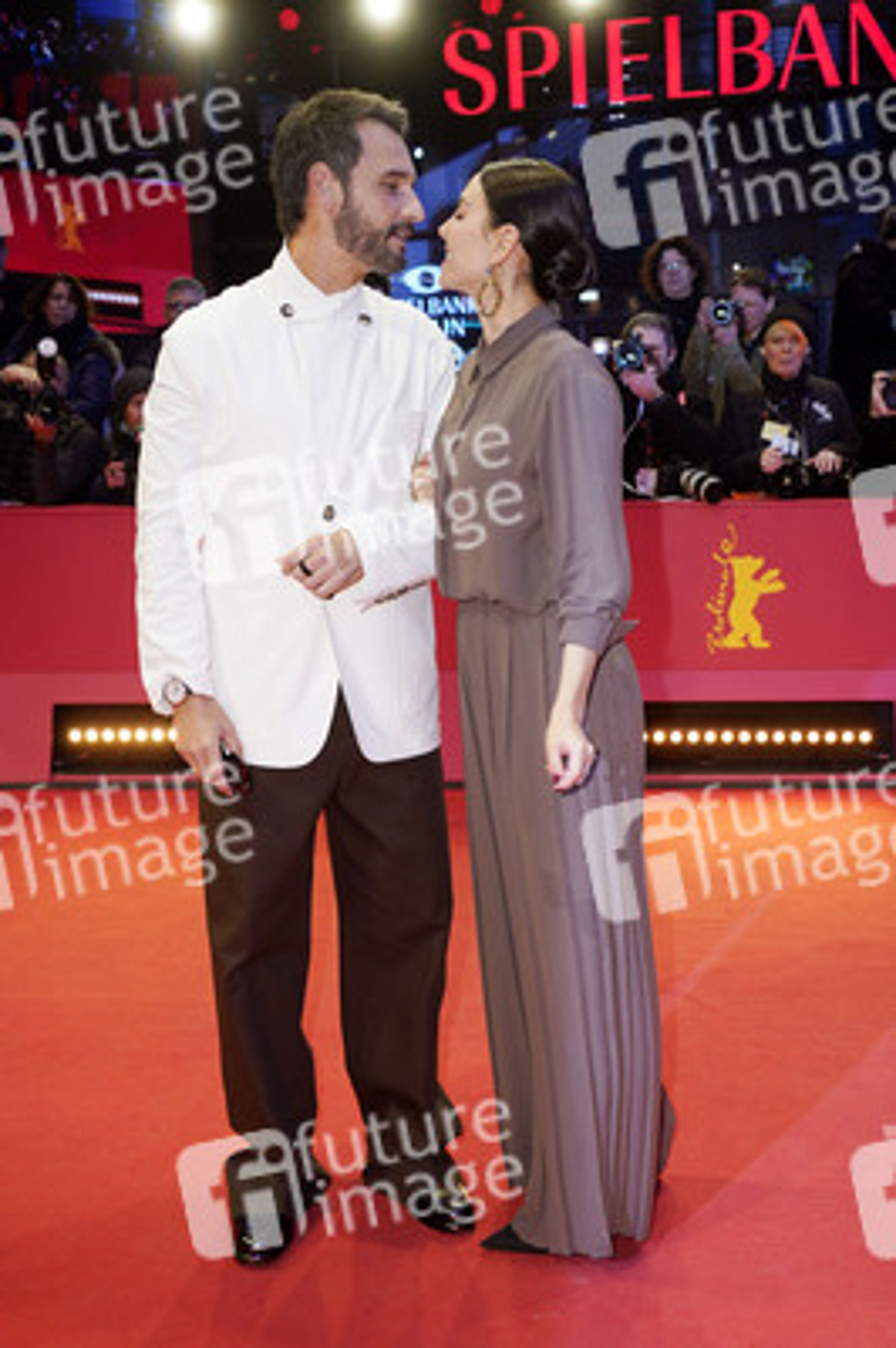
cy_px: 674
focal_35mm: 41
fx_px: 1533
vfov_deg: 47.4
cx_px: 448
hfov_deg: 32.6
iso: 800
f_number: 5.6
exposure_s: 1/160
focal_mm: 41
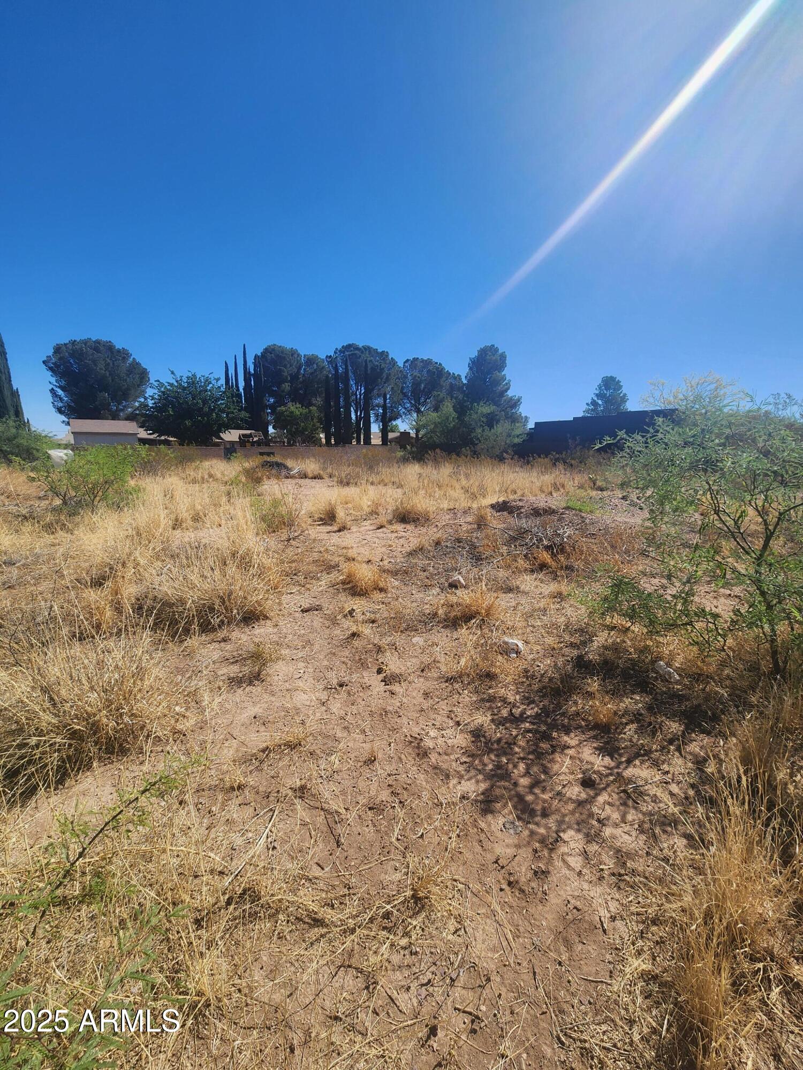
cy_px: 535
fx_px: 402
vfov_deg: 106.2
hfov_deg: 89.9
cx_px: 402
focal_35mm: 13
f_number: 2.2
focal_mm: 2.2
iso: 50
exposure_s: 1/2302
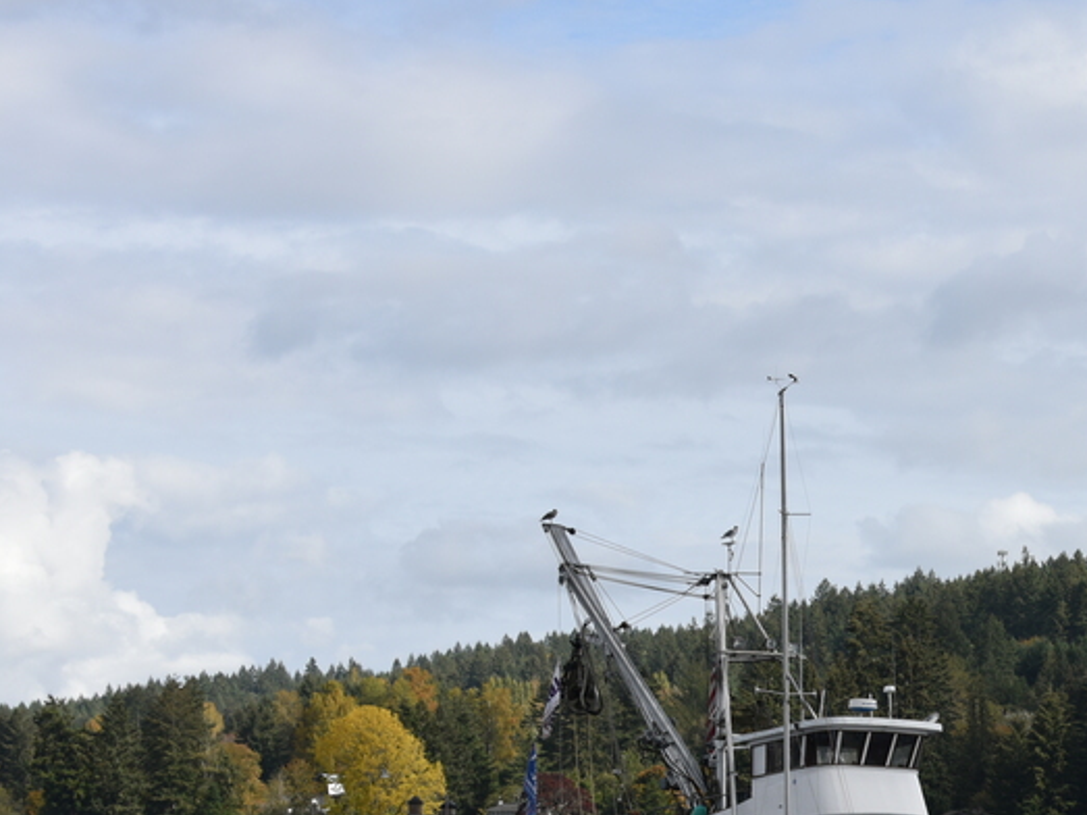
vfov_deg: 12.9
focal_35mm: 113
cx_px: 1181
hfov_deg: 16.9
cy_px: 819
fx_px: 3548
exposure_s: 1/250
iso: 100
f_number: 8
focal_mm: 48
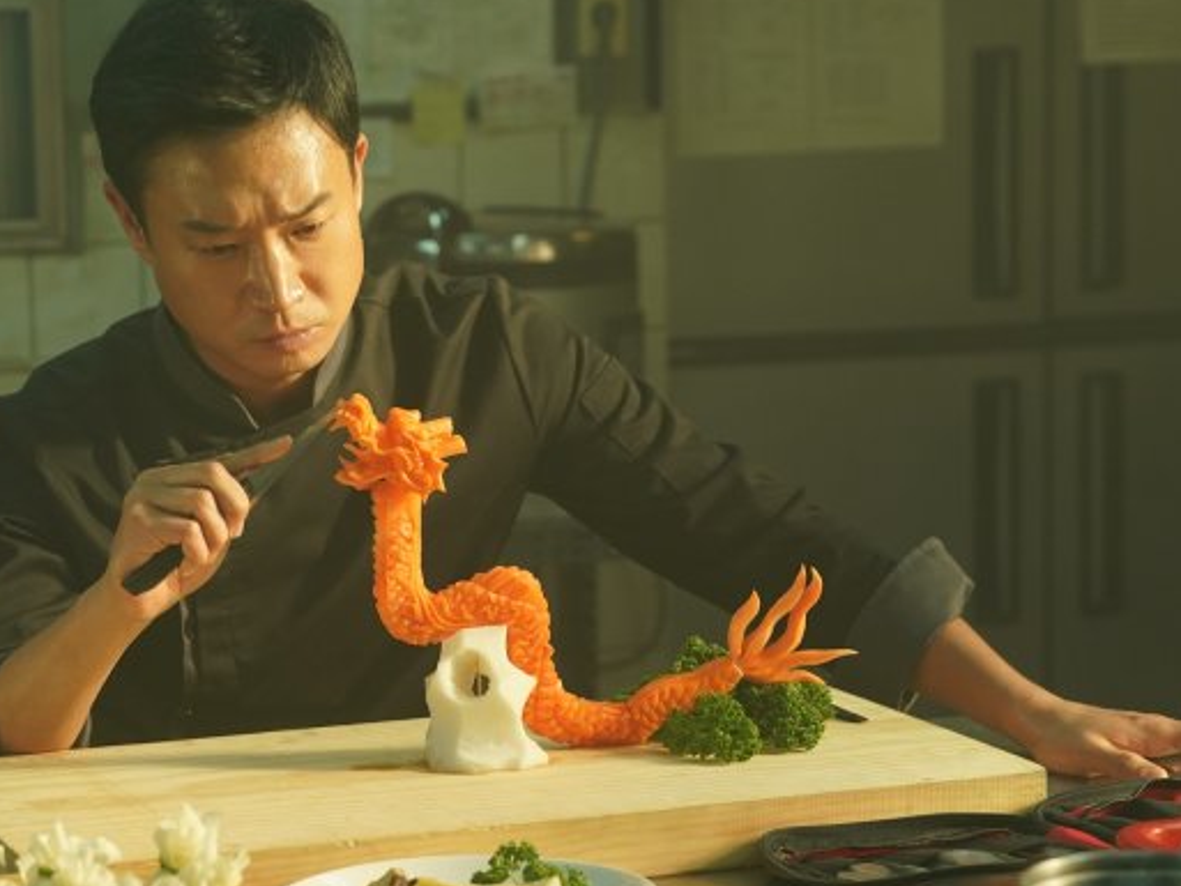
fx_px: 3583
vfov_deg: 14.1
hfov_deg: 18.7
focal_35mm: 105
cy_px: 487
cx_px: 419
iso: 1250
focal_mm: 70
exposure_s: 1/100
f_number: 4.5
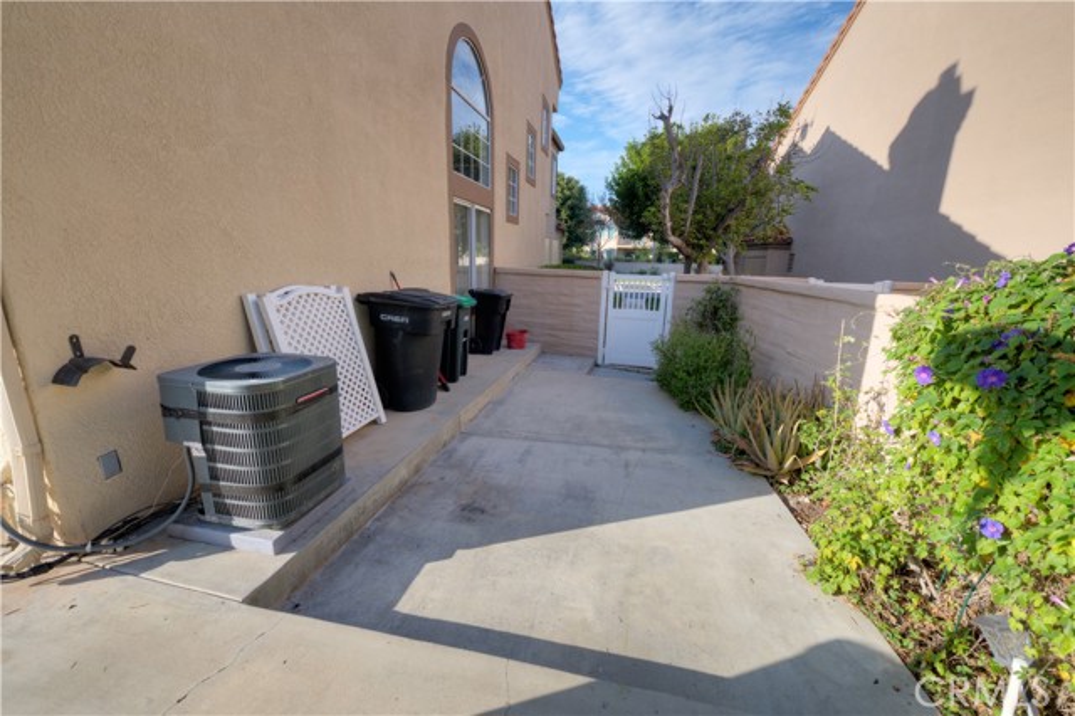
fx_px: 418
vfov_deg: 81.1
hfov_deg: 104.3
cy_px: 358
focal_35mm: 14
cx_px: 538
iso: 64
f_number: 8
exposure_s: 1/30
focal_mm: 14
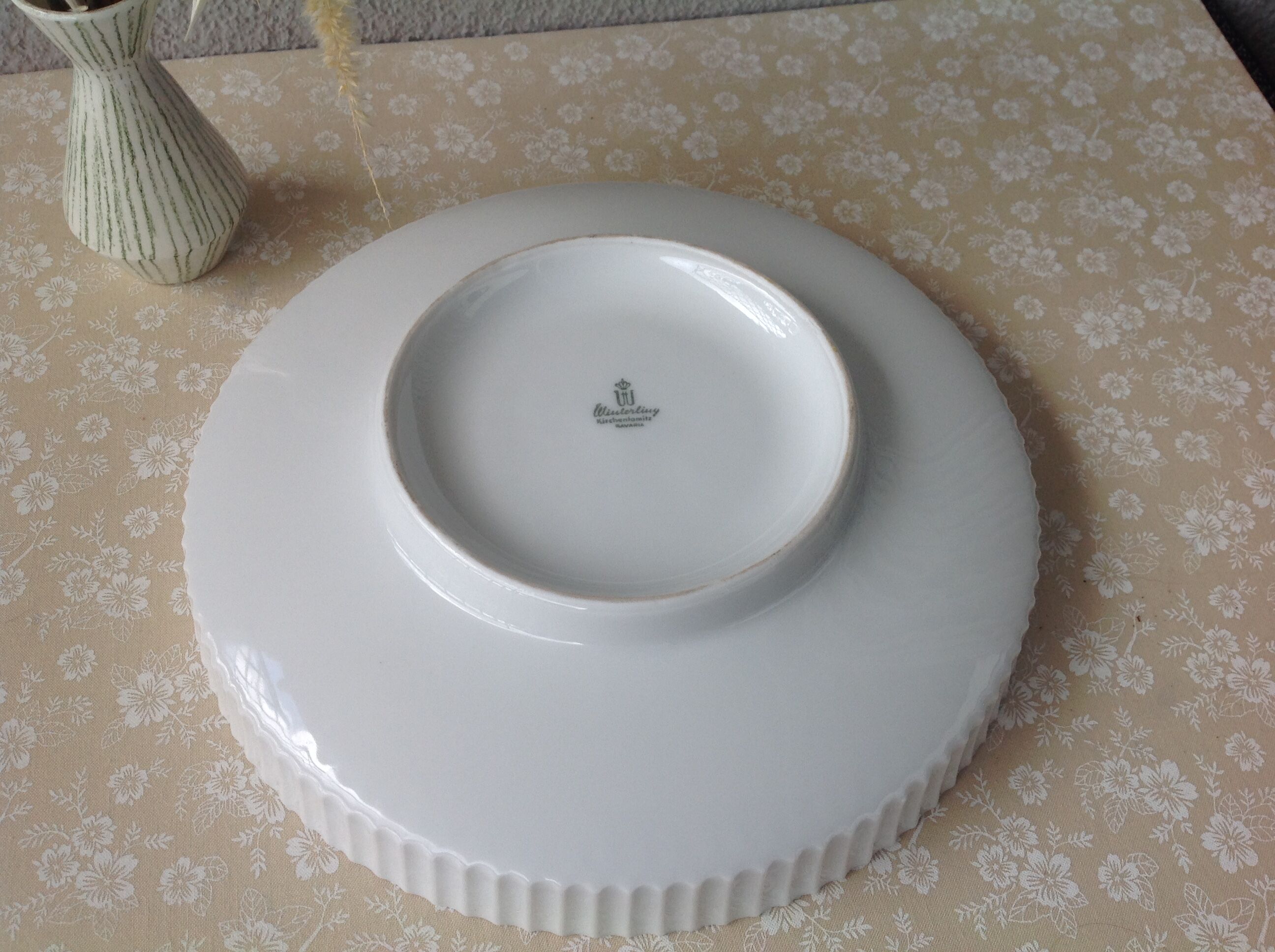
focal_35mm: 35
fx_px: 1287
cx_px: 638
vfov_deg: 40.6
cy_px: 476
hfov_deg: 52.7
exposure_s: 1/224
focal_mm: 4.28
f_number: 2.4
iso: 50
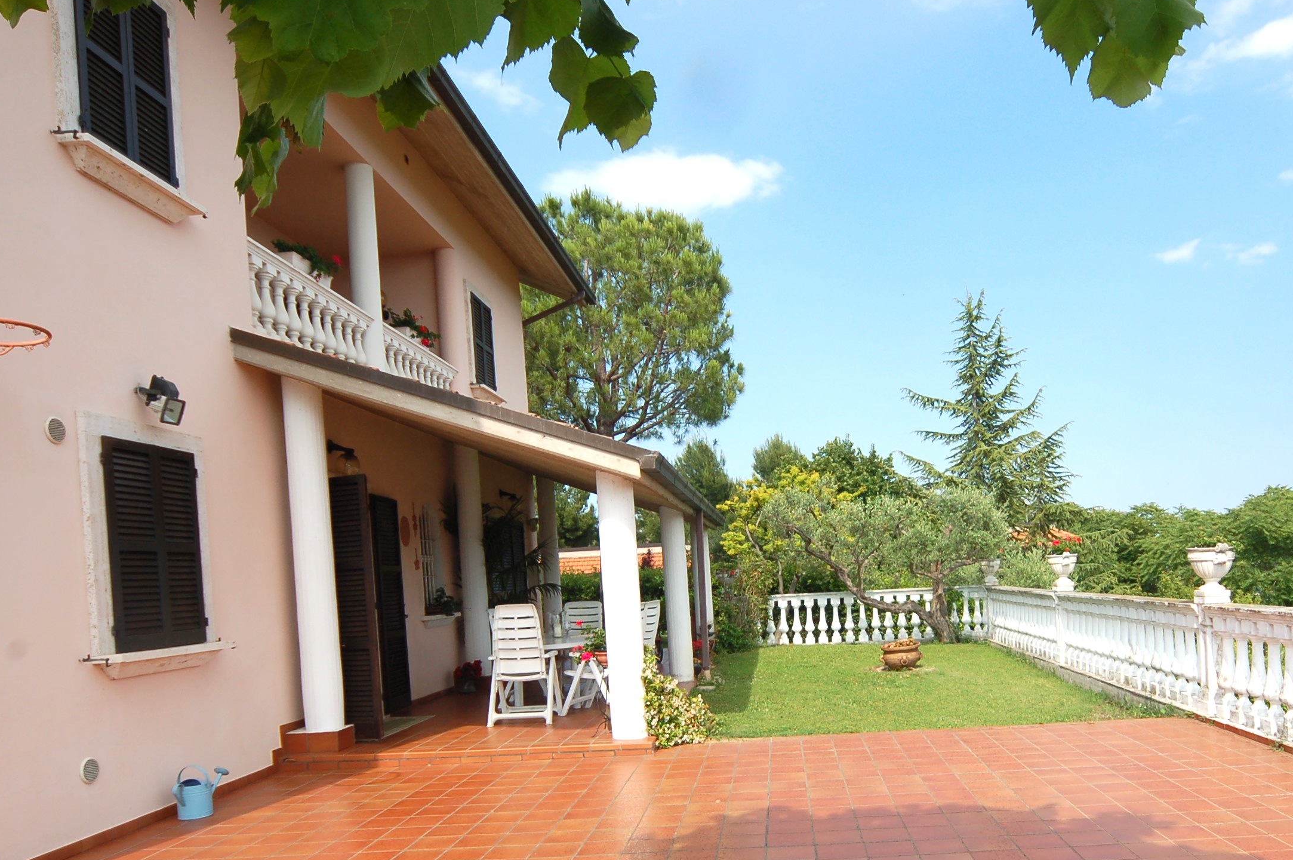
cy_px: 560
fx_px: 897
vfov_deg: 50.4
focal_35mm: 25
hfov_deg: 70.8
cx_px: 777
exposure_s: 1/250
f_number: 8
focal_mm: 12
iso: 200
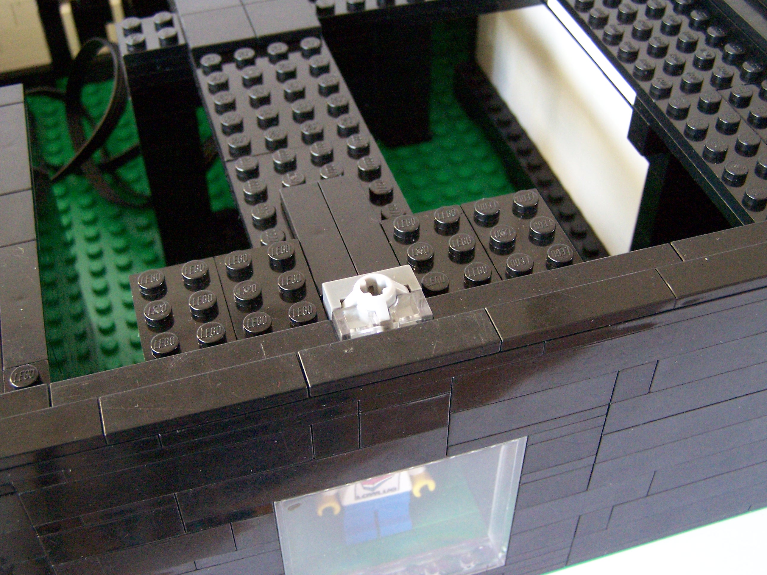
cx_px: 384
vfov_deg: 30.3
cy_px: 288
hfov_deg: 39.7
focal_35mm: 48
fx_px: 1064
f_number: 3.2
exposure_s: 1/20
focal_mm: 8
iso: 400
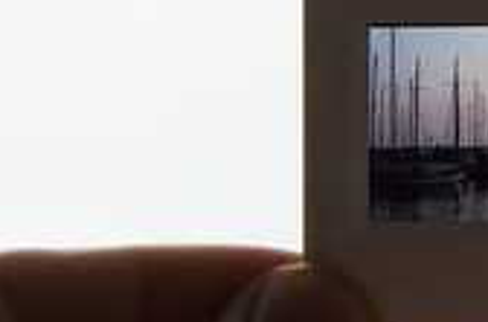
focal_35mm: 311
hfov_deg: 6.5
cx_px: 819
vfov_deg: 4.4
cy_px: 180
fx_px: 4204
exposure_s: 1/800
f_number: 16
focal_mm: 58
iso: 800
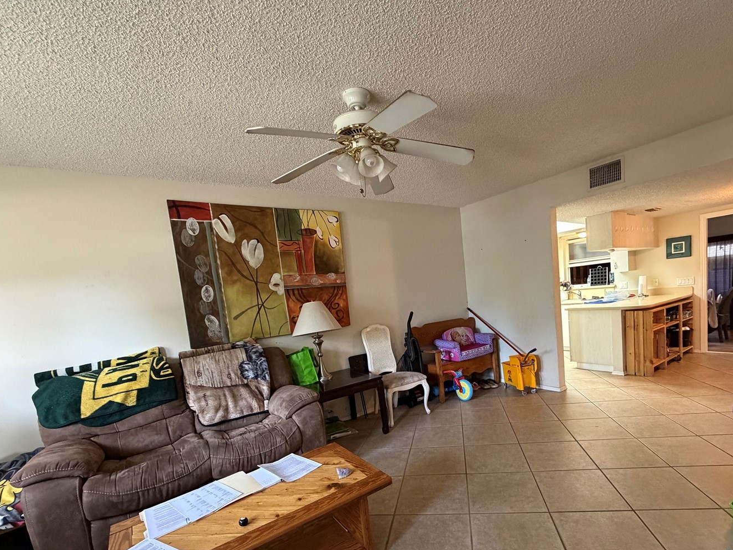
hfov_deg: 90.6
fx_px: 360
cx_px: 413
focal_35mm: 17
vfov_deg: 73.8
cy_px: 332
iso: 640
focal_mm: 2.22
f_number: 2.2
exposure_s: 1/60
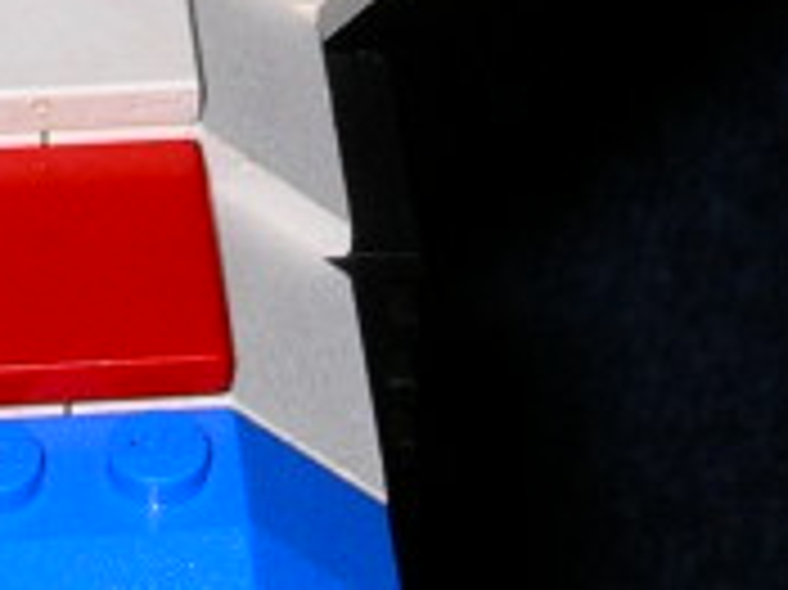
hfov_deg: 8.9
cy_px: -455
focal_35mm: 222
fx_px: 5050
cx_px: 203
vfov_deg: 6.5
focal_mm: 5.8
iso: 50
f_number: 4.1
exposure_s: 1/60
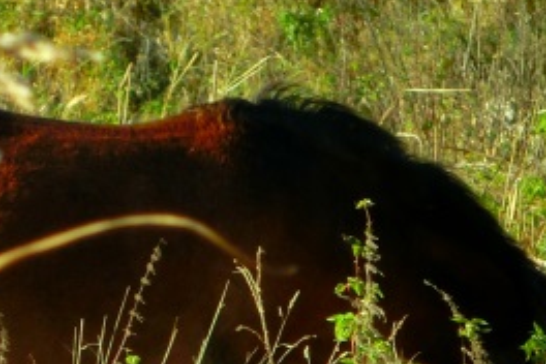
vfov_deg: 1.7
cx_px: 101
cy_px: 269
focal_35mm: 808
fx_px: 12254
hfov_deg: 2.6
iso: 80
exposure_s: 1/200
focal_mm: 35.34
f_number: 5.8
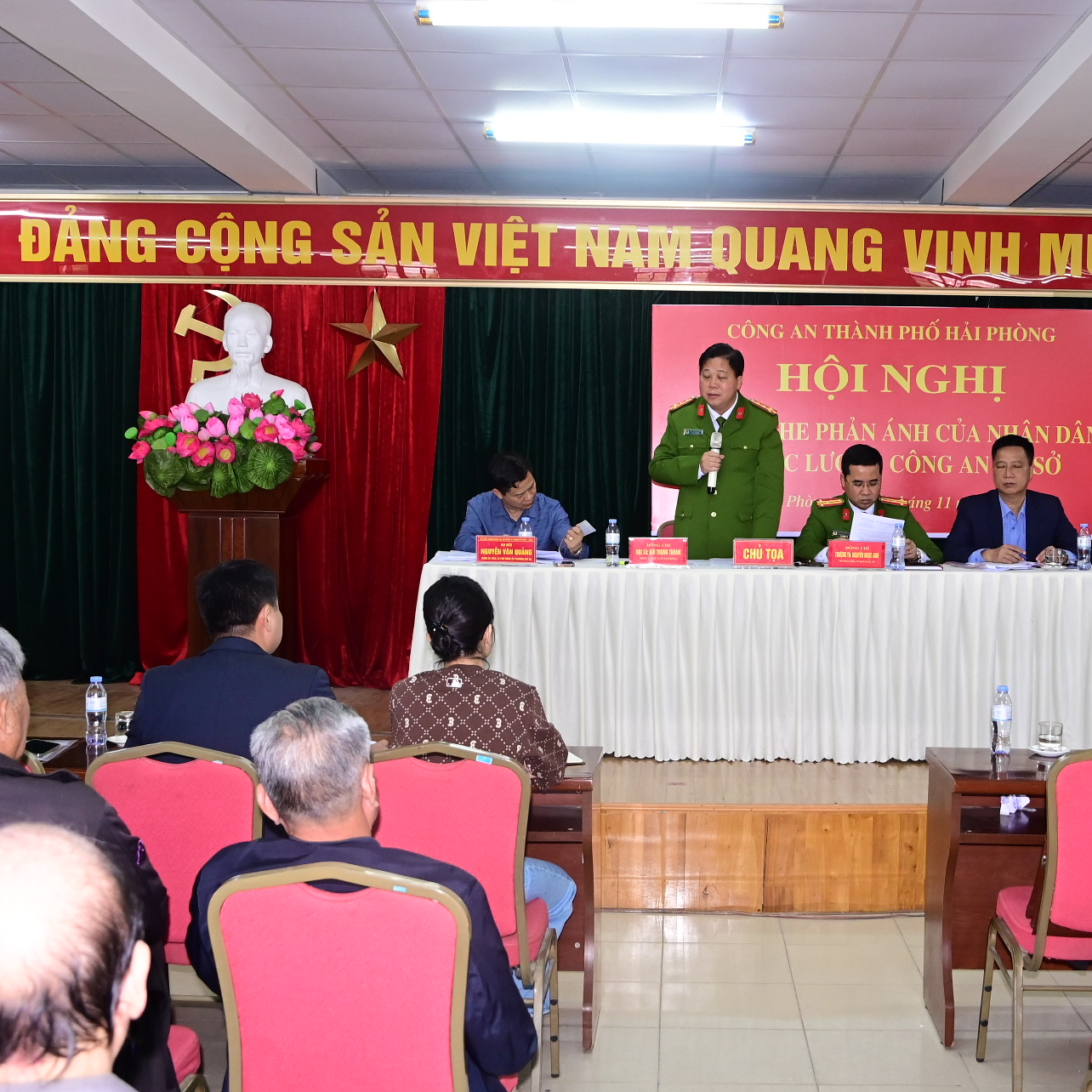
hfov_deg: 39.0
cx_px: 671
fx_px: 1535
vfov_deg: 39.2
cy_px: 554
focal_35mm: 43
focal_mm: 22
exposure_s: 1/200
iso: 1600
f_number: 5.6
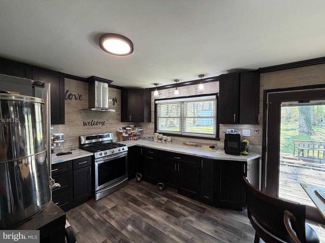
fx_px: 131
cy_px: 122
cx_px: 162
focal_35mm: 14
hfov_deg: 102.1
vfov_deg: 85.7
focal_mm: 2.22
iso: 320
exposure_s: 1/120
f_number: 2.2
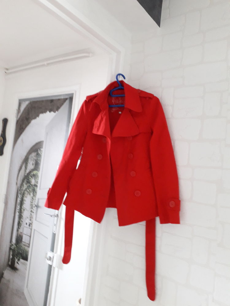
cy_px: 153
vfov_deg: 65.3
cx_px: 115
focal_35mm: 27
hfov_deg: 51.4
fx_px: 239
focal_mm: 3.6
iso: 250
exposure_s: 1/25
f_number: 1.9
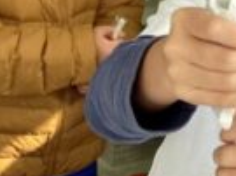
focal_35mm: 132
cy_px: -16
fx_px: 899
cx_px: 294
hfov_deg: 14.4
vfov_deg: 11.1
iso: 64
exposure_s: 1/645
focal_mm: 6.76
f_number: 1.78
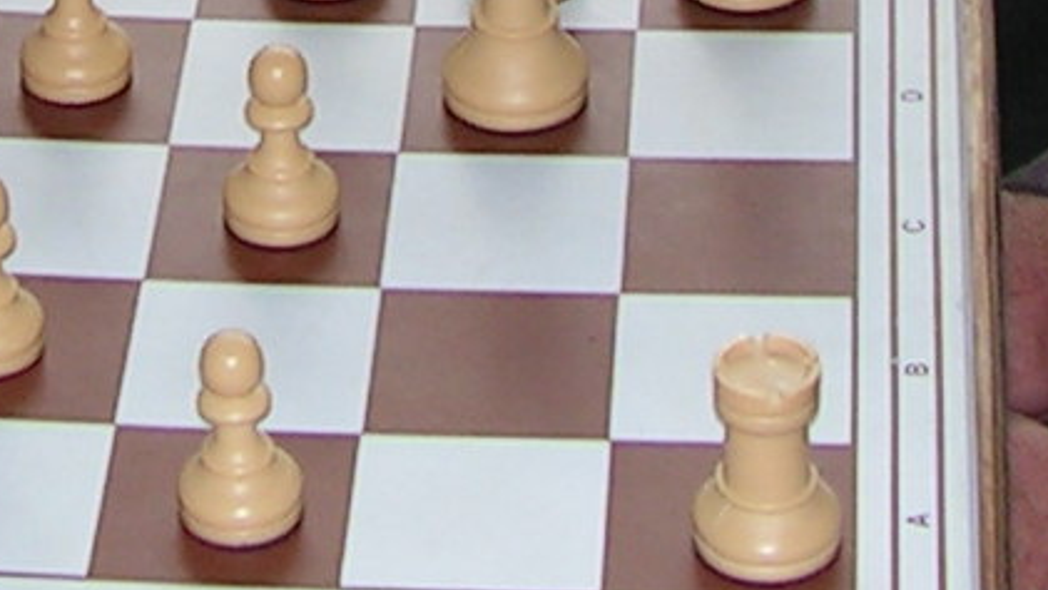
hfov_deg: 11.2
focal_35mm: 191
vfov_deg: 6.1
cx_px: 162
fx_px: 5309
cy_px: -879
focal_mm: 6
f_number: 3.2
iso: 64
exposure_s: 1/400
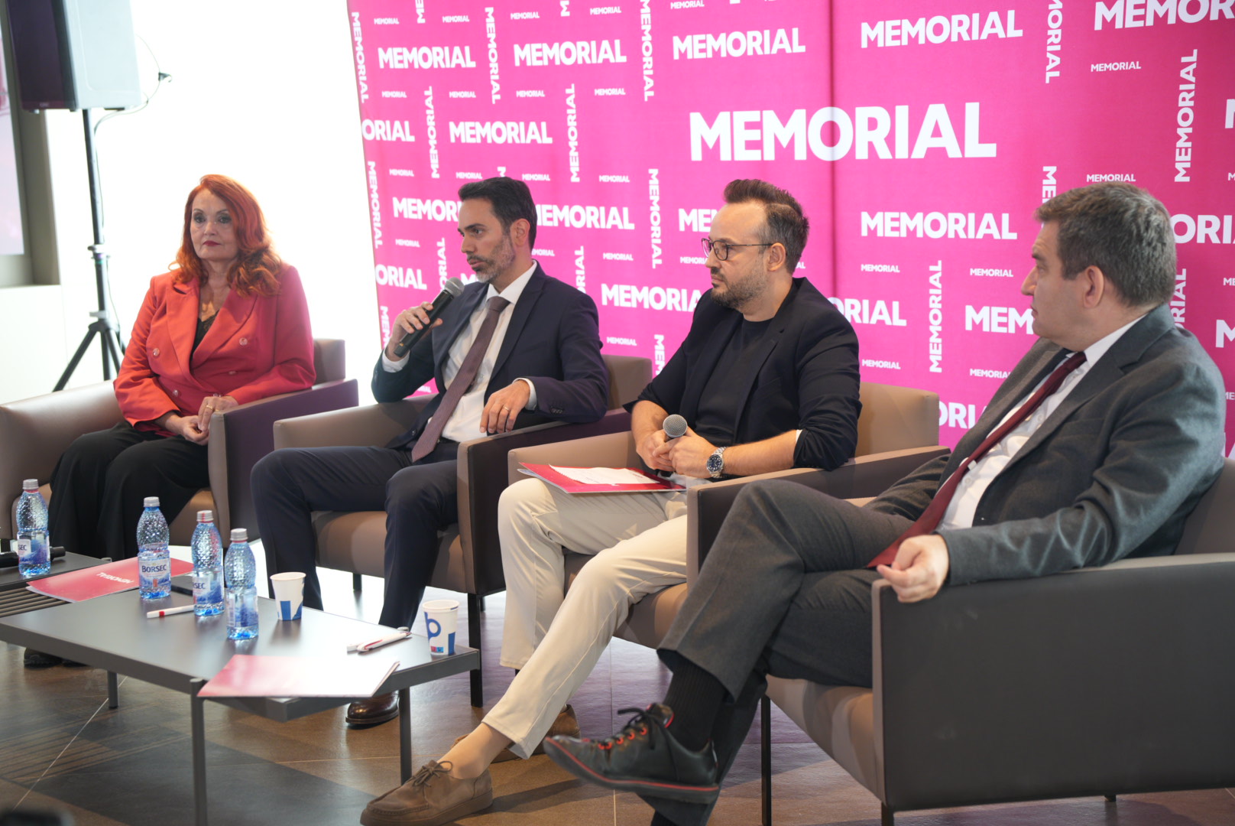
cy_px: 413
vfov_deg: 22.7
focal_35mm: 60
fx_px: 2060
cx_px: 618
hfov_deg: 33.4
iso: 1000
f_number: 2.8
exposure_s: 1/200
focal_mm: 60
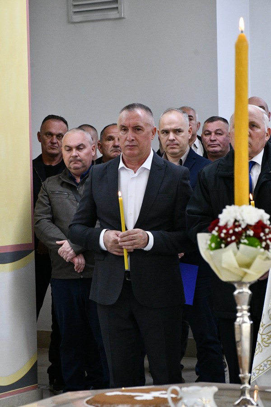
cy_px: 204
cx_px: 136
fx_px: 1186
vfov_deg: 19.5
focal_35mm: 105
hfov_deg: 13.0
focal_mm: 70
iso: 6400
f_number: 9
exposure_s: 1/250
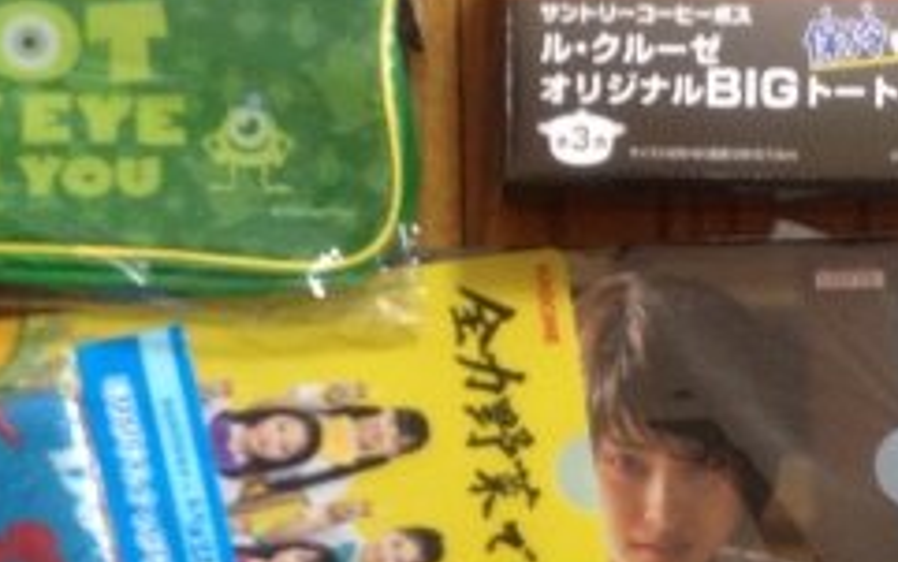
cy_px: 467
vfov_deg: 16.8
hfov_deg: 26.8
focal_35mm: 77
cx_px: 503
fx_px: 1886
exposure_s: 1/20
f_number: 2.4
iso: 250
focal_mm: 4.28
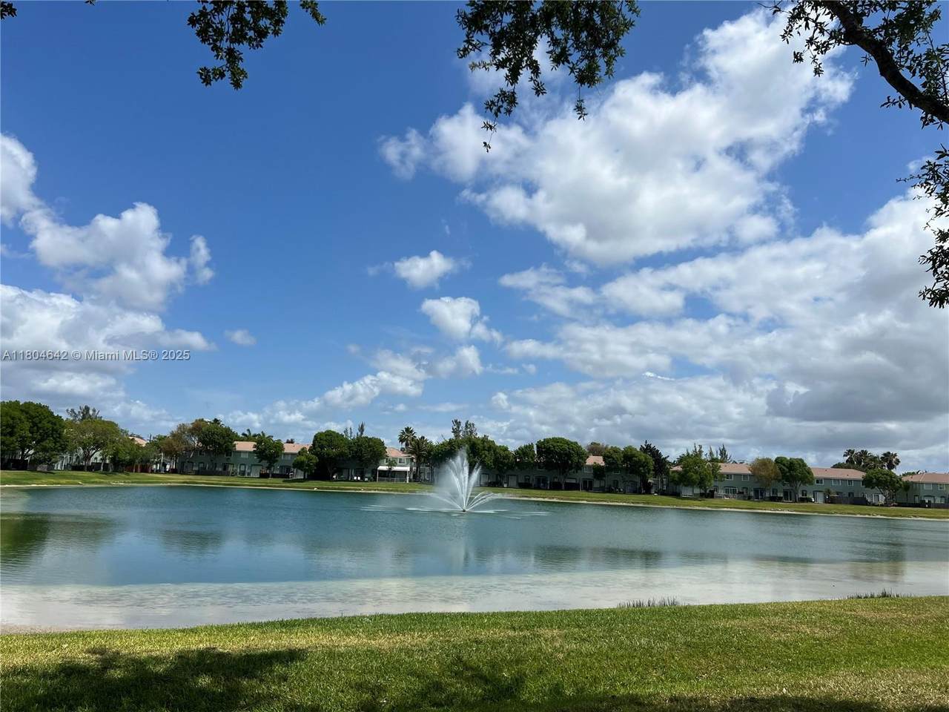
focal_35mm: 26
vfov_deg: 53.1
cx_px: 474
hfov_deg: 67.3
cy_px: 356
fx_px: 713
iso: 50
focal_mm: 5.7
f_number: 1.5
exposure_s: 1/9434
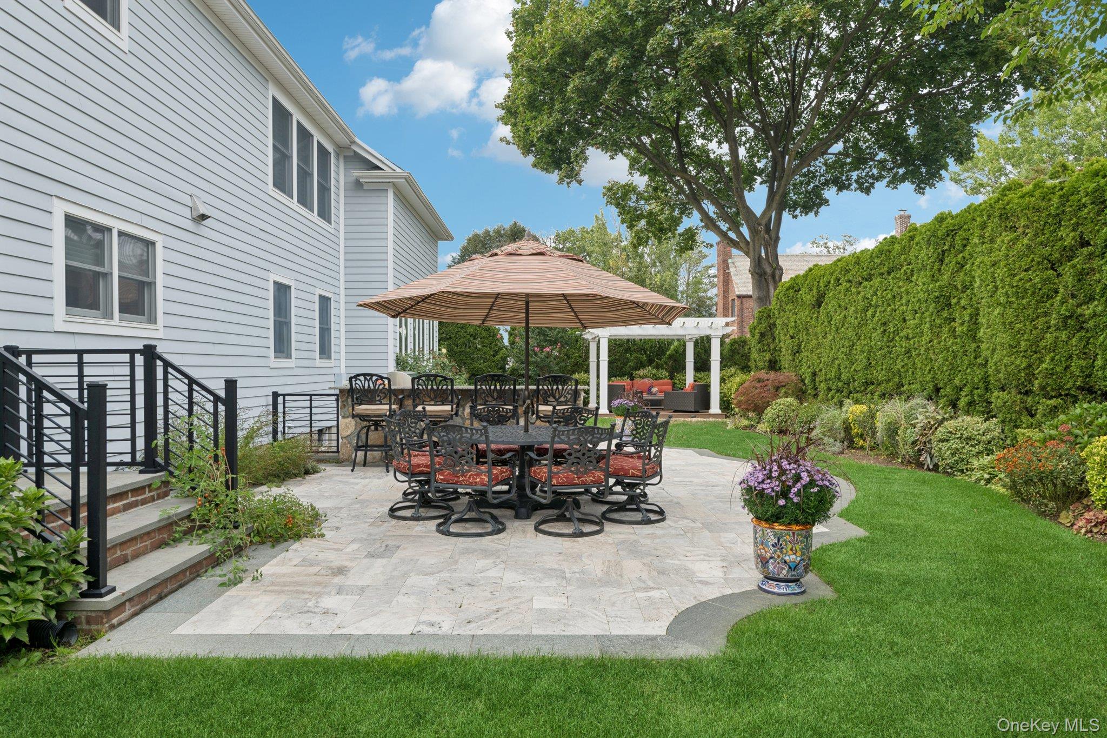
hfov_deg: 73.7
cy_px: 369
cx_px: 554
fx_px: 738
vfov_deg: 53.1
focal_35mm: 24
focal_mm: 24
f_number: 9
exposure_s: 1/100
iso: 200
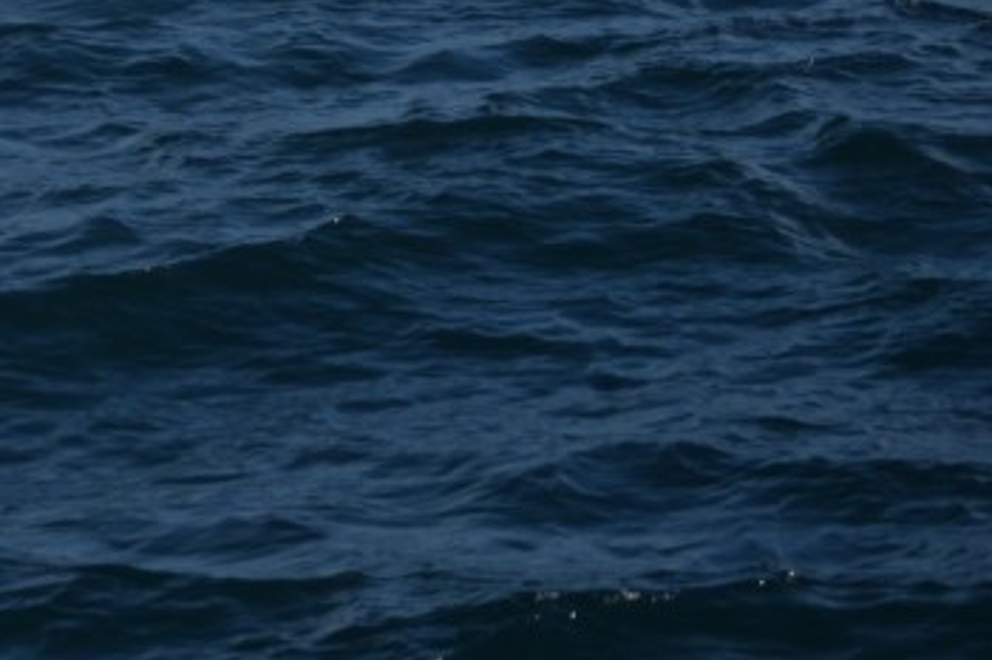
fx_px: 7010
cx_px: -283
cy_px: -314
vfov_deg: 5.3
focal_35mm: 255
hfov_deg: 8.0
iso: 200
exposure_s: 1/4000
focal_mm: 55
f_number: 4
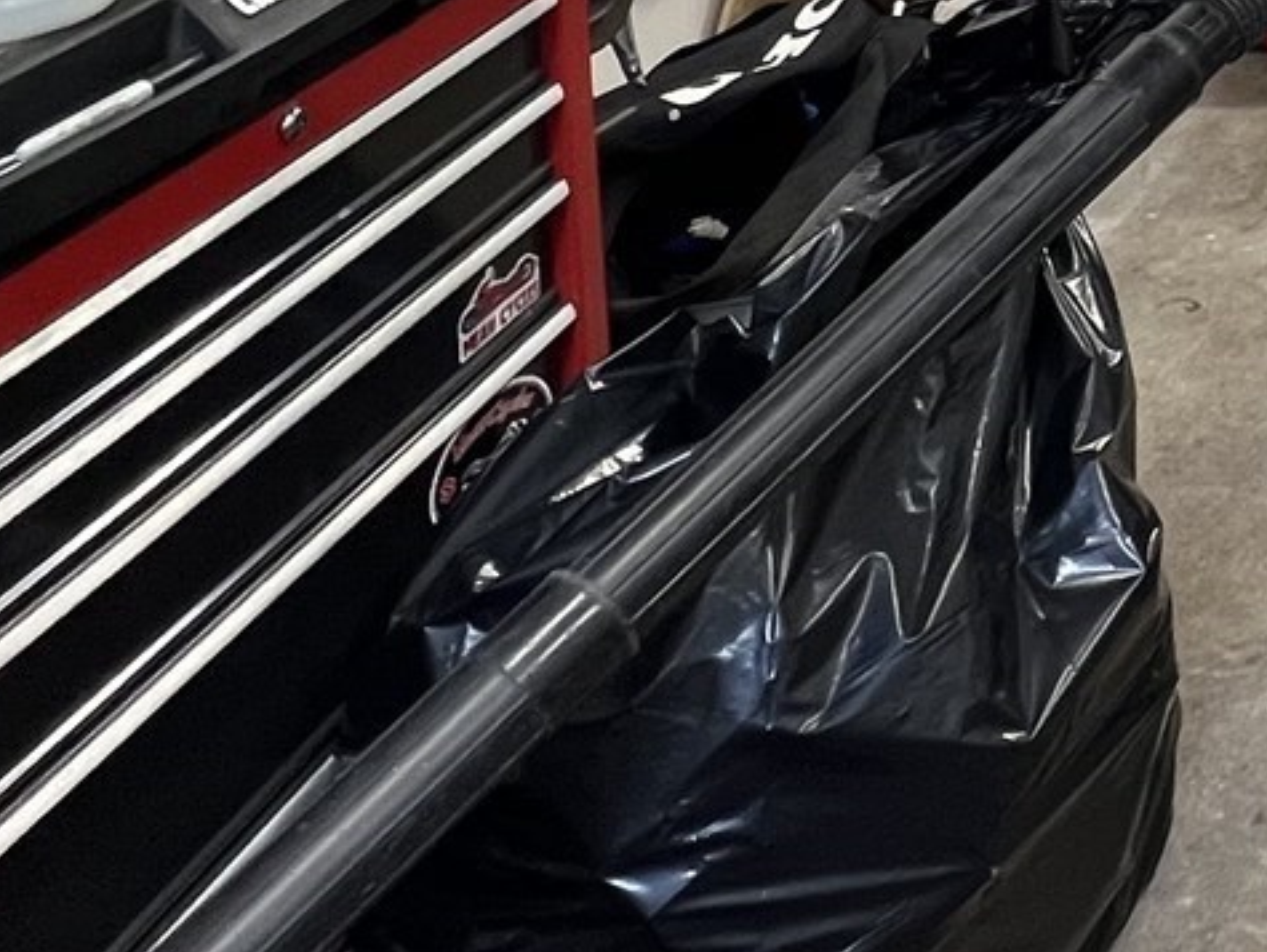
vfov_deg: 21.0
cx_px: 1971
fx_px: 2051
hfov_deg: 24.9
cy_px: -581
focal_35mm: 56
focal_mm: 1.57
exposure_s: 1/60
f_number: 1.8
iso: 125
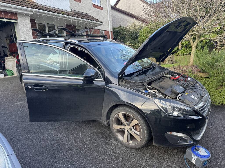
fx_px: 156
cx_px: 112
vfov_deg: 56.8
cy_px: 84
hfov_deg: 71.6
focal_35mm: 24
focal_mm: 6.76
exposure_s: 1/121
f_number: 1.78
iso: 64
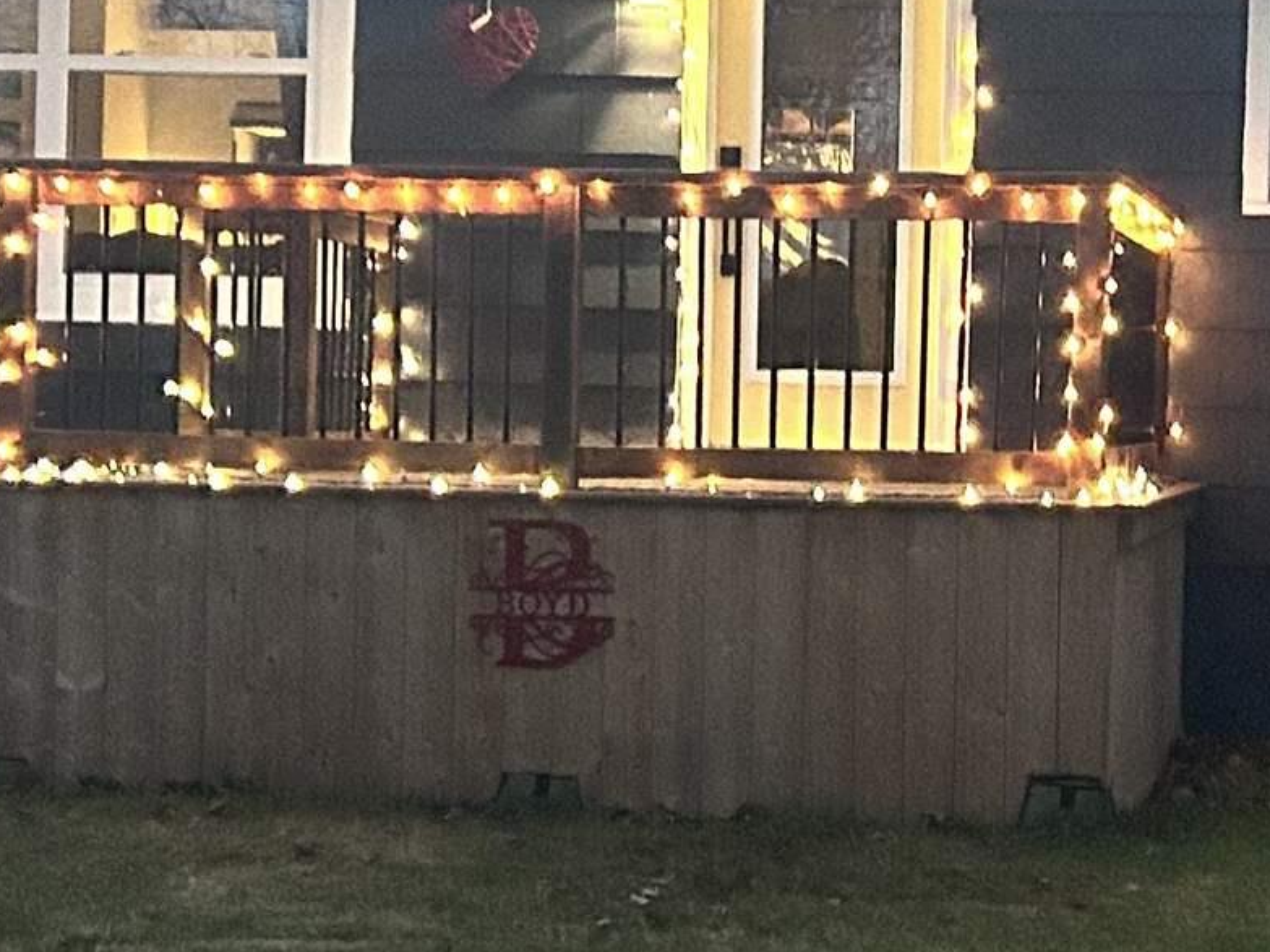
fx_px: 3742
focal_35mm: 102
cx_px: 967
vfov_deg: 14.5
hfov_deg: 19.1
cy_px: 370
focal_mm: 5.7
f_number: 1.5
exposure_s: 1/60
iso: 500
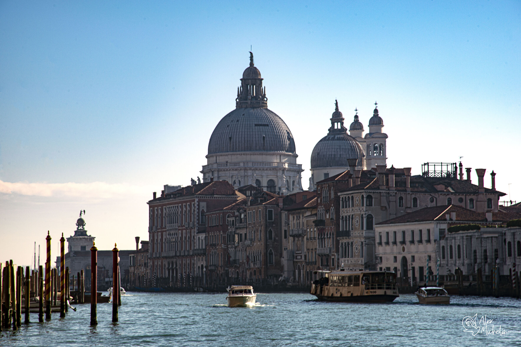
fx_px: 1737
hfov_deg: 17.1
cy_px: 174
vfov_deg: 11.4
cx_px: 260
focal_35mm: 120
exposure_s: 1/200
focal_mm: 120
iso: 125
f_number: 14
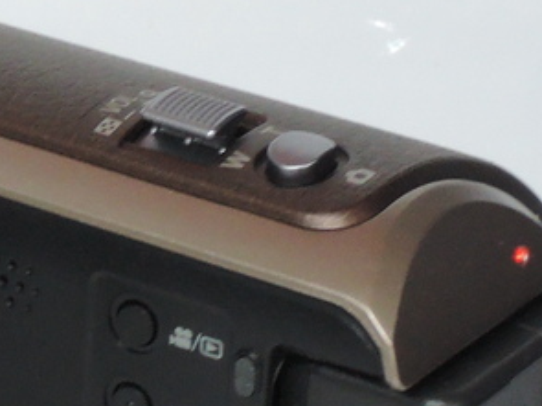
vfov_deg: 6.1
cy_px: 320
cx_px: -439
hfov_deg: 7.8
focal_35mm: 244
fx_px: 3819
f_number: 7.3
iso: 800
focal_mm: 12.8
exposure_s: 1/20
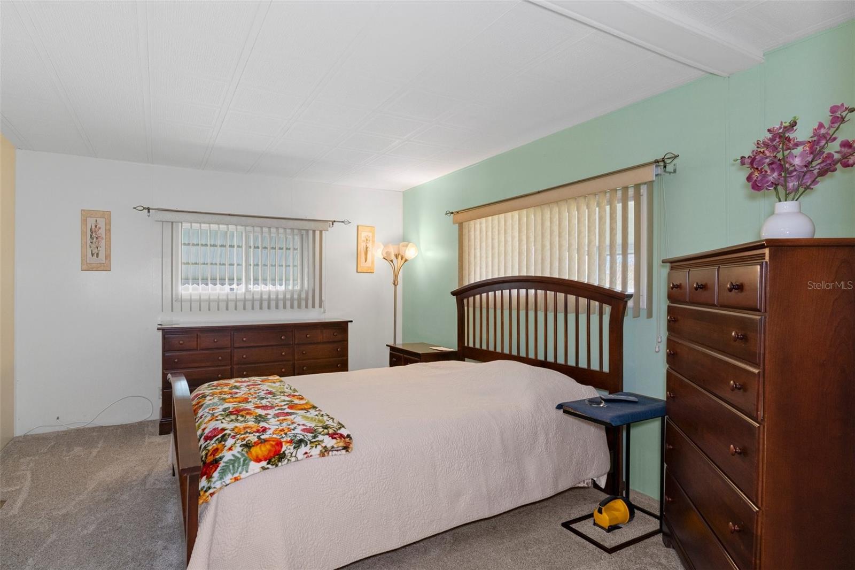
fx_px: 463
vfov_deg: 63.2
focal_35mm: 20
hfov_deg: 85.4
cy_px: 285
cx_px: 428
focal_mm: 13
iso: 320
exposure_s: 1/4
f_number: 8
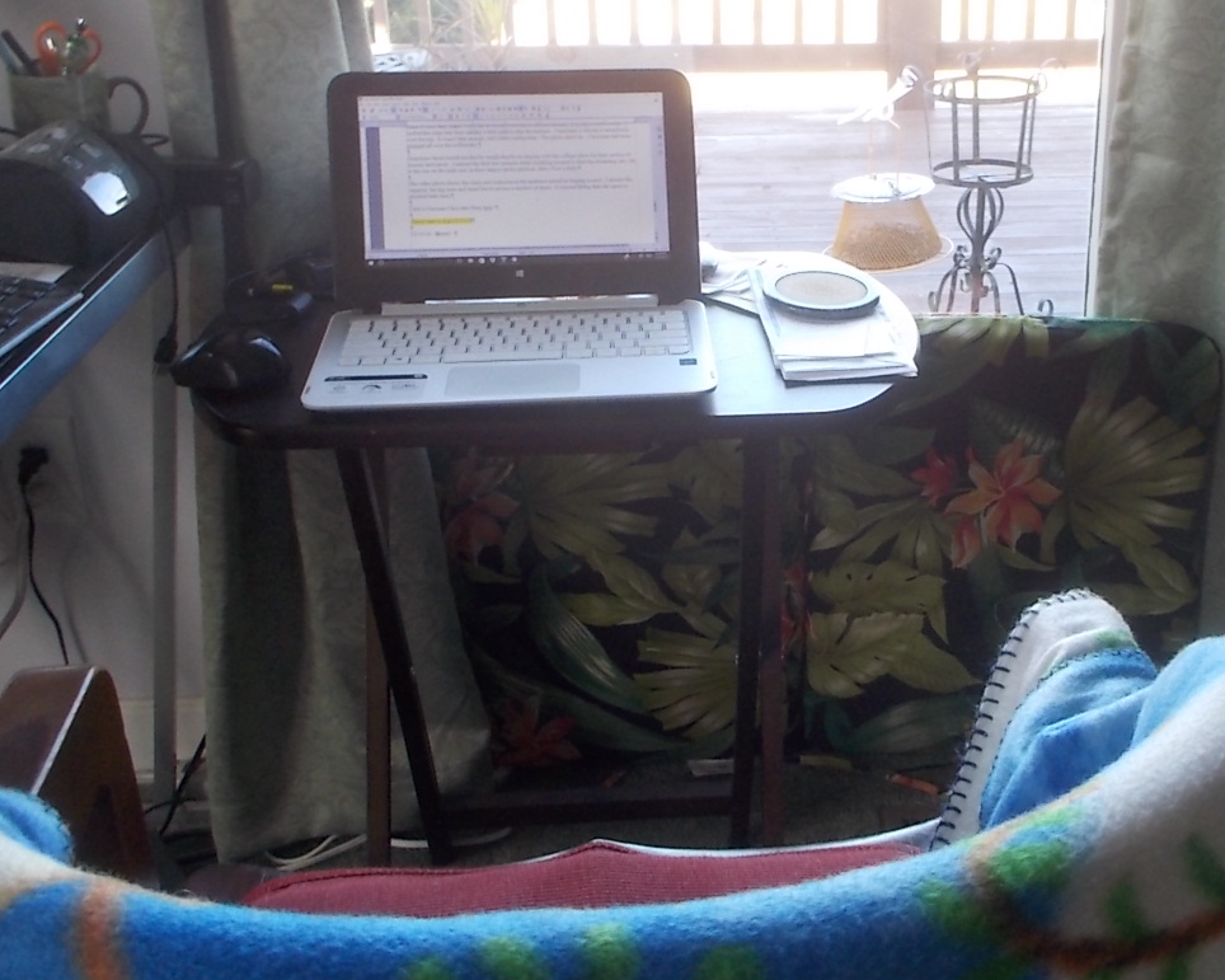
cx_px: 812
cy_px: 493
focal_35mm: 47
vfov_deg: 32.1
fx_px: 1704
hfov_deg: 39.1
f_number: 3.3
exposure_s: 1/30
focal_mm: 4.1
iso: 100
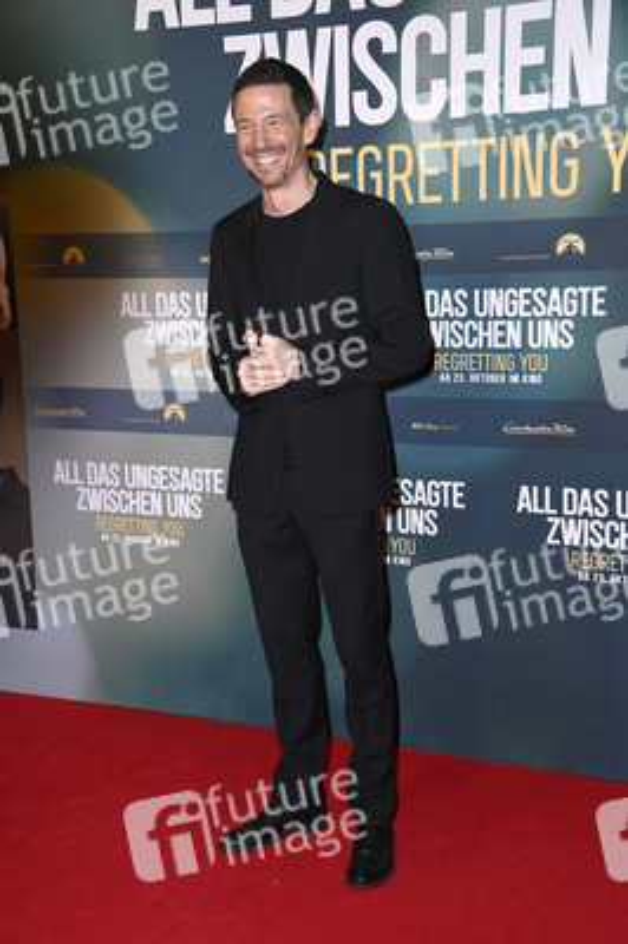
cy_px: 472
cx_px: 314
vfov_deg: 35.7
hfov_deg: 24.2
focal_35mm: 56
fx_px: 1468
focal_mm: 56
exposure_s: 1/250
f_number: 5.6
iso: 640
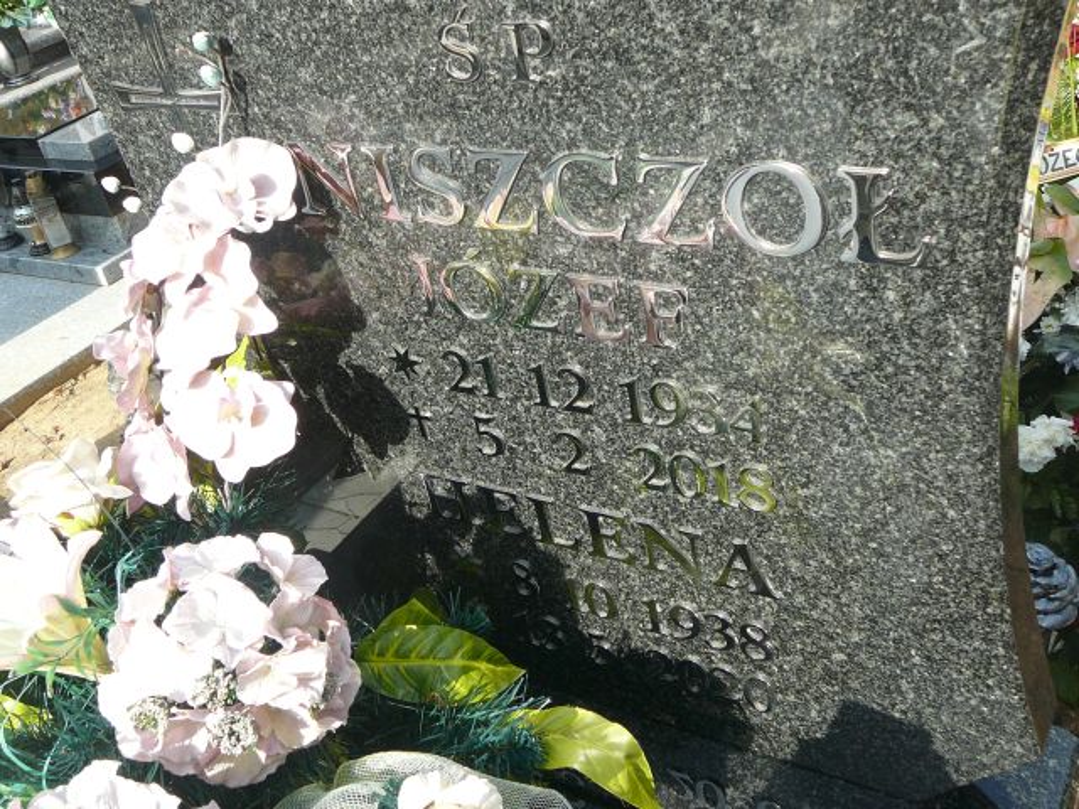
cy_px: 404
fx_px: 1184
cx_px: 540
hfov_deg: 49.0
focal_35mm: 38
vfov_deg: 37.7
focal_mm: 5.6
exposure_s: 1/400
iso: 80
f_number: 3
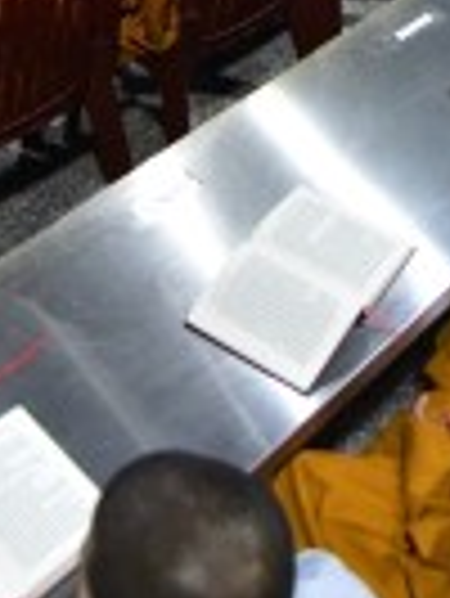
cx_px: 324
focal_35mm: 74
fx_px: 1281
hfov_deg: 19.8
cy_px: -259
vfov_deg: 22.4
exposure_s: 1/80
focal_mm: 16
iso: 4000
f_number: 2.8
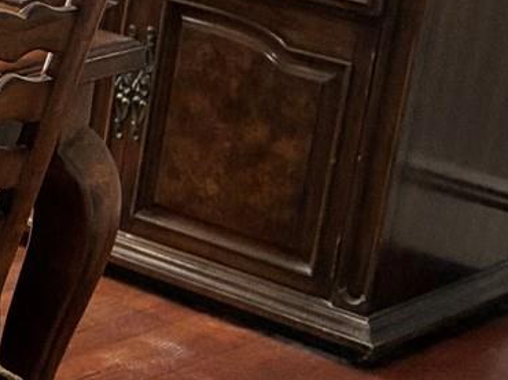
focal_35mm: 144
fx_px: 2112
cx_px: -729
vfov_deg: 10.2
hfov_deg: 11.3
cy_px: 30
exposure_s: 1/60
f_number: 1.64
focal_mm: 4.2
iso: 80
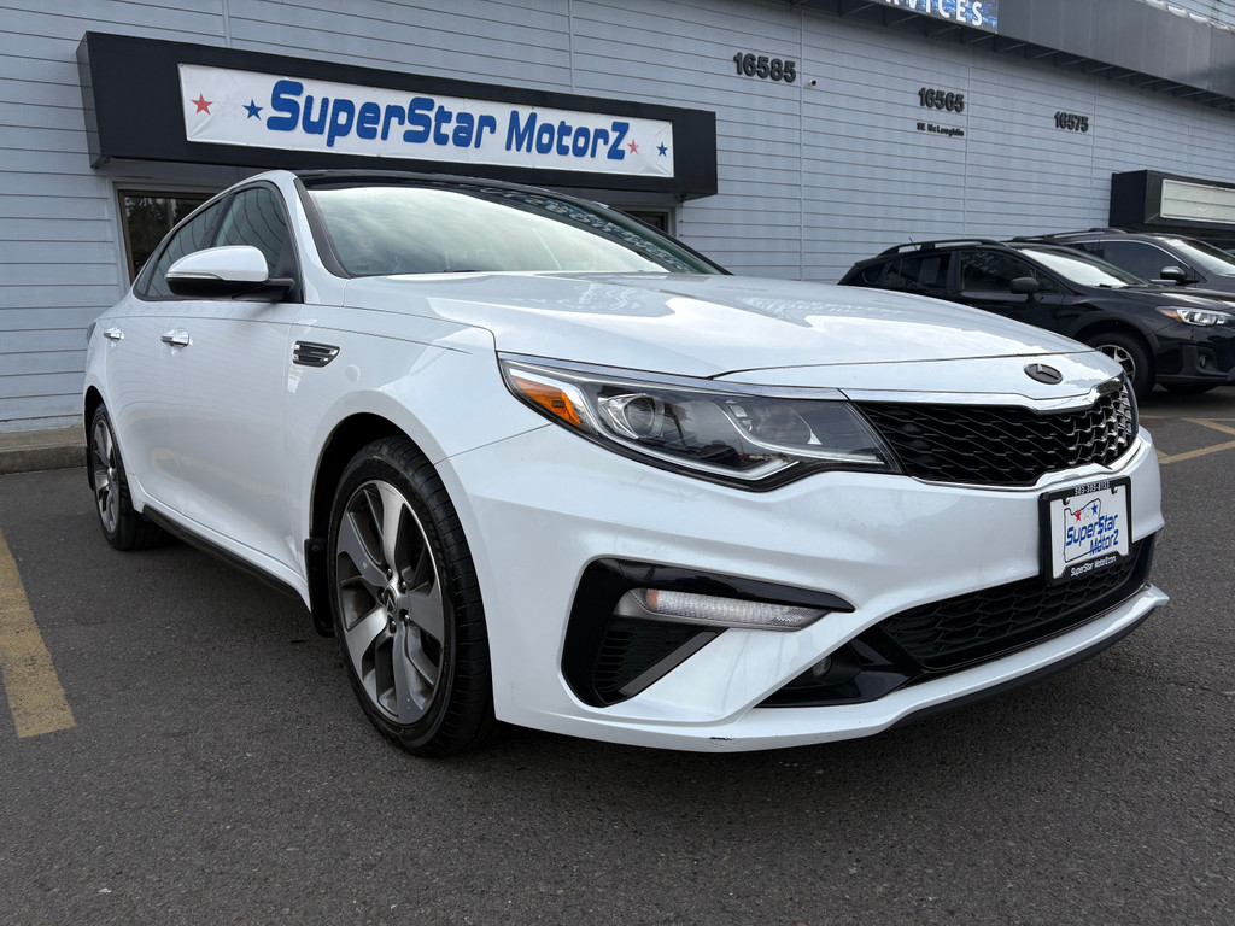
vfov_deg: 53.1
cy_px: 463
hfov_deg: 67.3
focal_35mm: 26
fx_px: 928
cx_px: 618
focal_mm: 5.96
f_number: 1.6
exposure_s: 1/1311
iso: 50
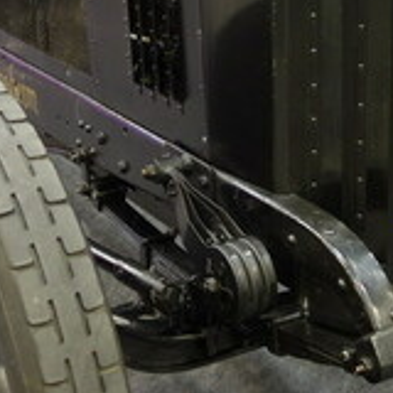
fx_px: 1143
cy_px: 118
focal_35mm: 89
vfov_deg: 19.4
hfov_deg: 19.5
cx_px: 172
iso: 200
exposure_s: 1/30
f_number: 1.8
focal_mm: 10.4
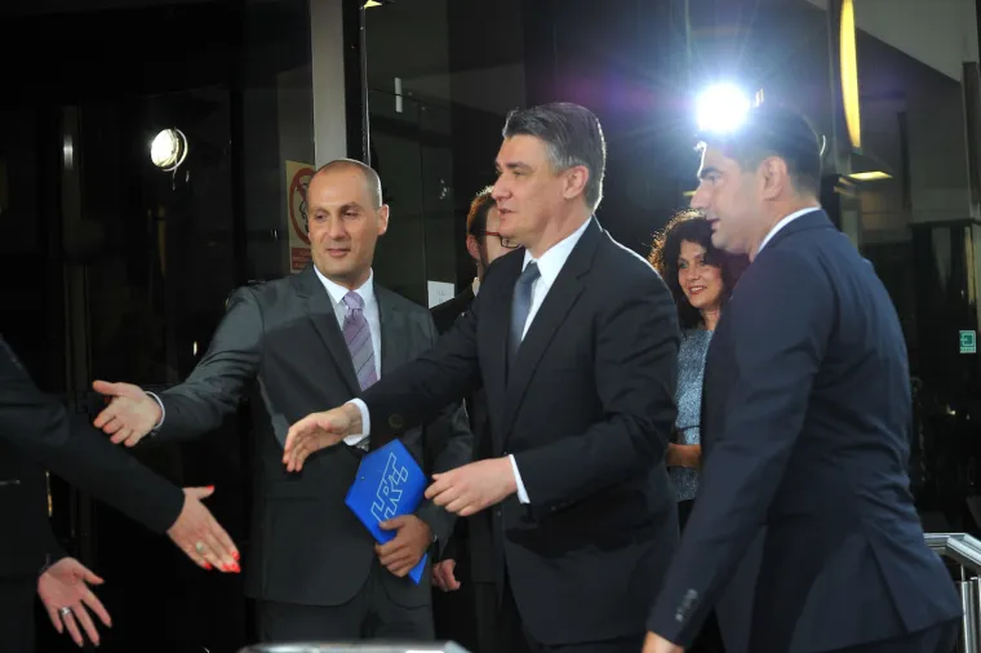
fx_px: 2124
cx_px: 490
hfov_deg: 26.0
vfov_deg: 17.5
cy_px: 326
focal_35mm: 78
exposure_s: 1/320
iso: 800
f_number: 5.6
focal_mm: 78
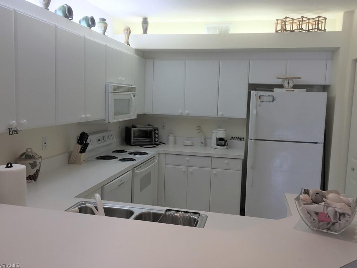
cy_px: 130
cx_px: 178
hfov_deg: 60.0
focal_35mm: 30
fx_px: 309
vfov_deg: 46.8
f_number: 2.2
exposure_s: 1/60
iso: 32
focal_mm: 4.15
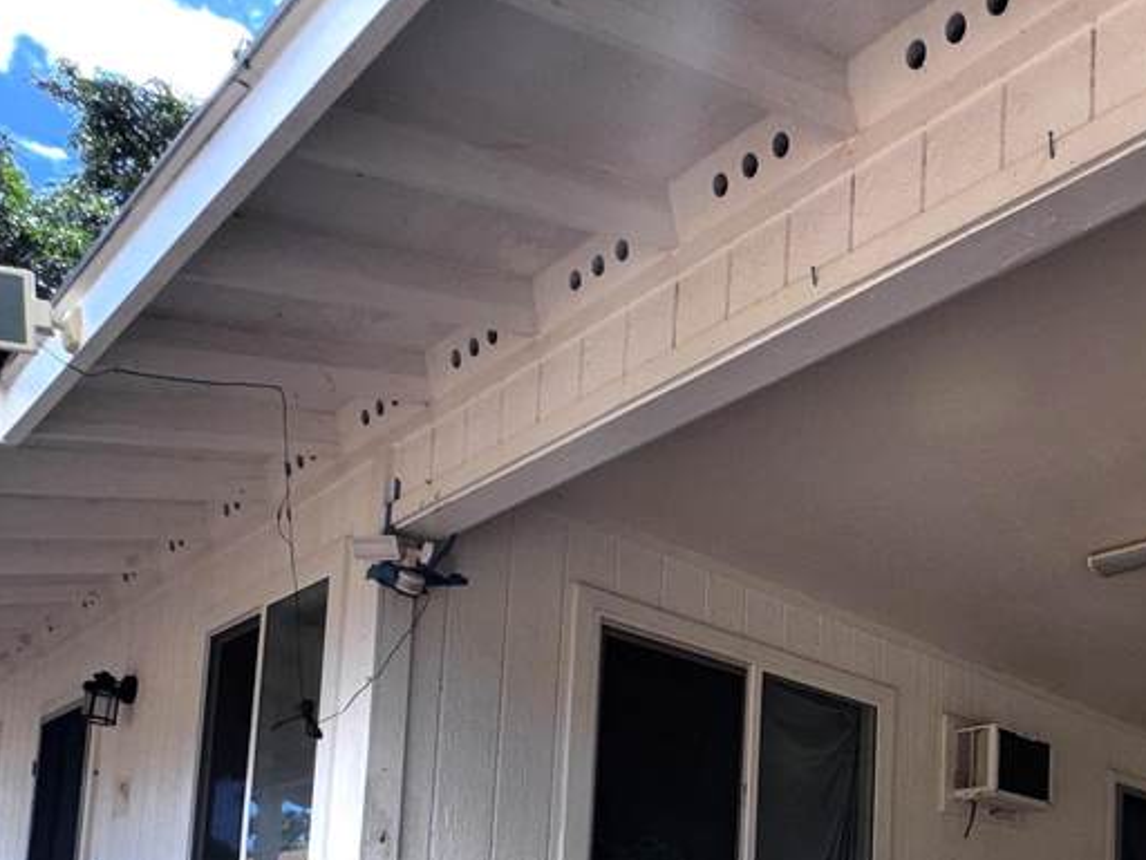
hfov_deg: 47.3
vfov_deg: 35.6
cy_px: 912
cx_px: 1034
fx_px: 1159
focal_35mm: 35
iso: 32
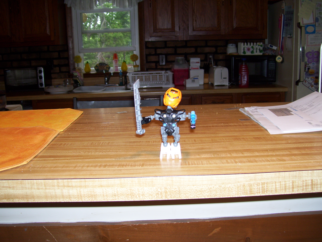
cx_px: 161
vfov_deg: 39.7
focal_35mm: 36
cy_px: 121
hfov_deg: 51.3
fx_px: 335
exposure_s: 1/60
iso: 80
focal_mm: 6
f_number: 2.7
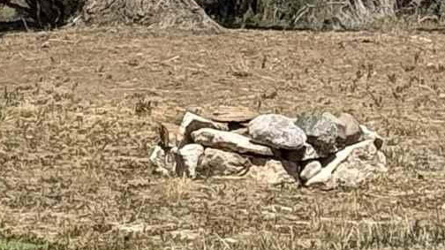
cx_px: -446
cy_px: -600
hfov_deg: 6.6
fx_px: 3762
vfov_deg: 3.7
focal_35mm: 319
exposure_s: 1/9901
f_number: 1.78
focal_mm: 6.76
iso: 64
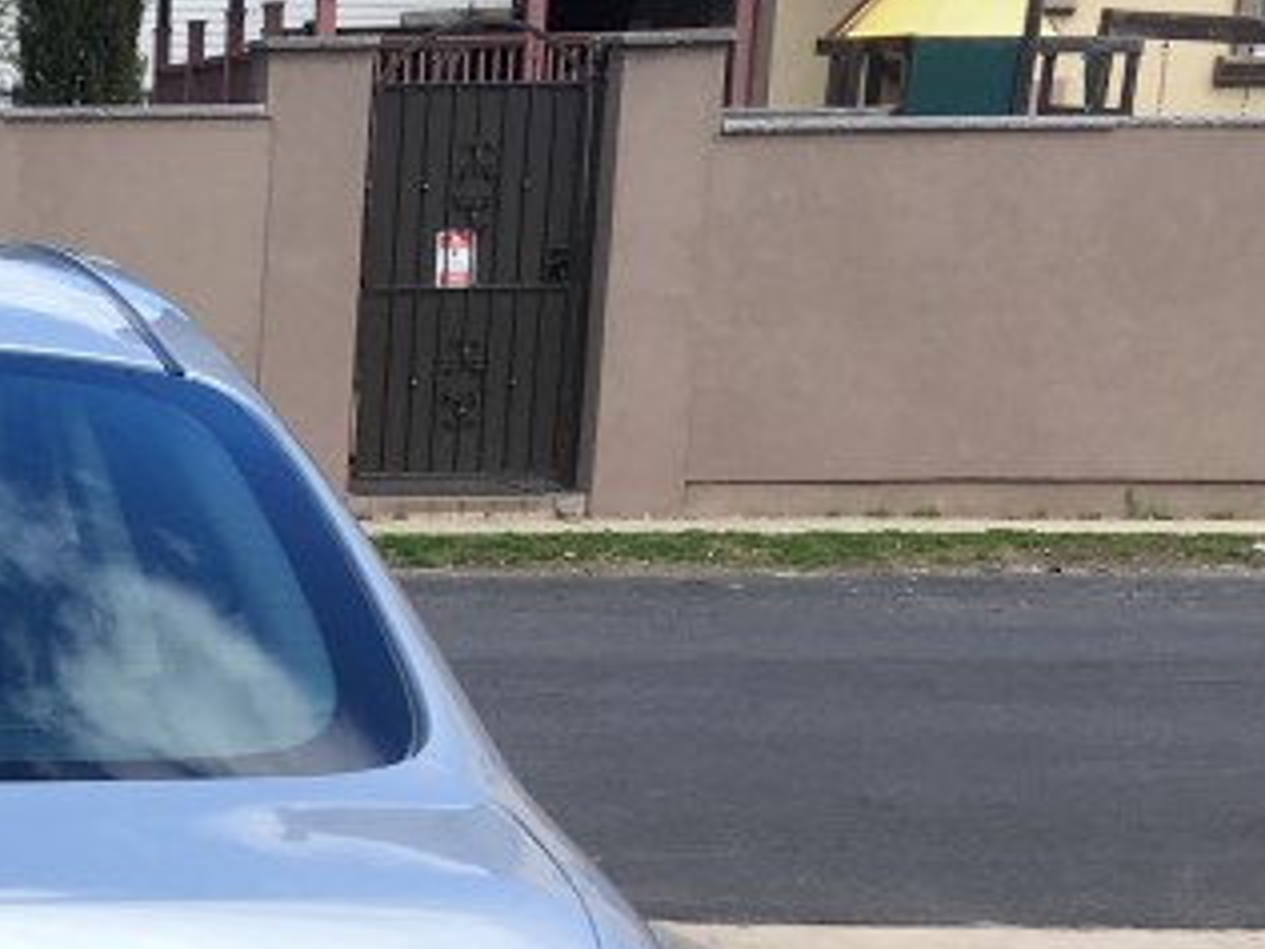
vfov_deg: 15.1
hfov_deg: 18.9
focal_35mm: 94
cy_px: 1185
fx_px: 3435
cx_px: -488
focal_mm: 4.15
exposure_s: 1/810
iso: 25
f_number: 2.2
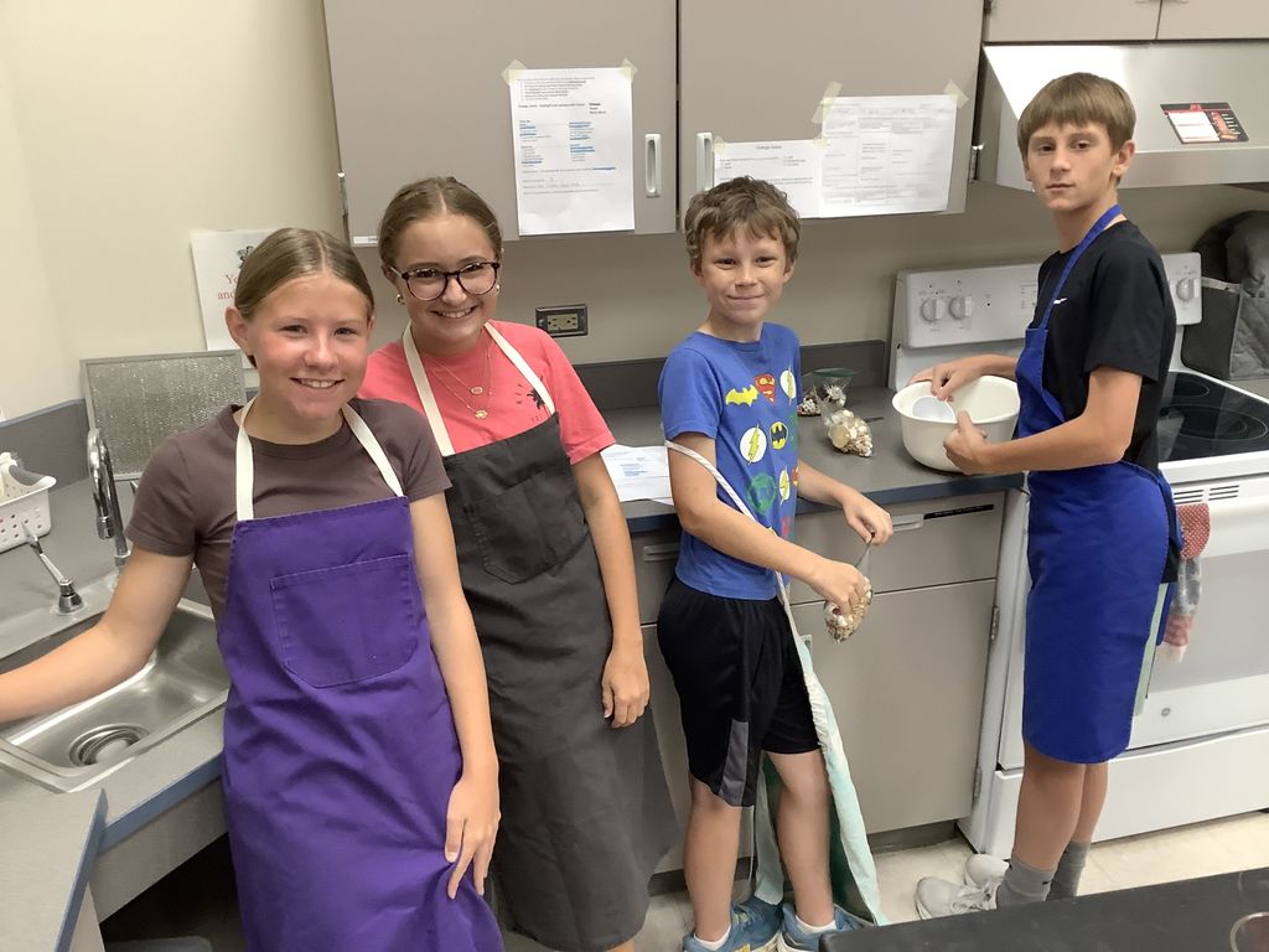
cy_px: 476
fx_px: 1136
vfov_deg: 45.4
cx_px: 634
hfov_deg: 58.4
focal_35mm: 31
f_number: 2.4
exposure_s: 1/60
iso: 200
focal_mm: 3.3
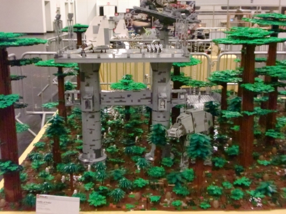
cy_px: 107
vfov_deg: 31.5
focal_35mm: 46
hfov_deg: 41.2
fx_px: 380
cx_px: 143
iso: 1600
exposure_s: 1/30
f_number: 3.6
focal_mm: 8.44
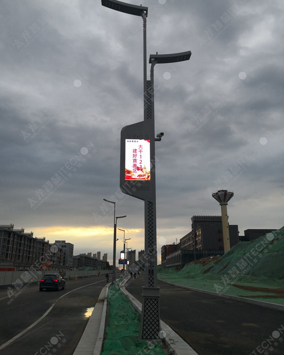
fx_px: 305
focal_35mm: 29
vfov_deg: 60.4
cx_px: 139
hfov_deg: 50.0
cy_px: 169
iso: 50
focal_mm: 3.95
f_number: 1.6
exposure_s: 1/519
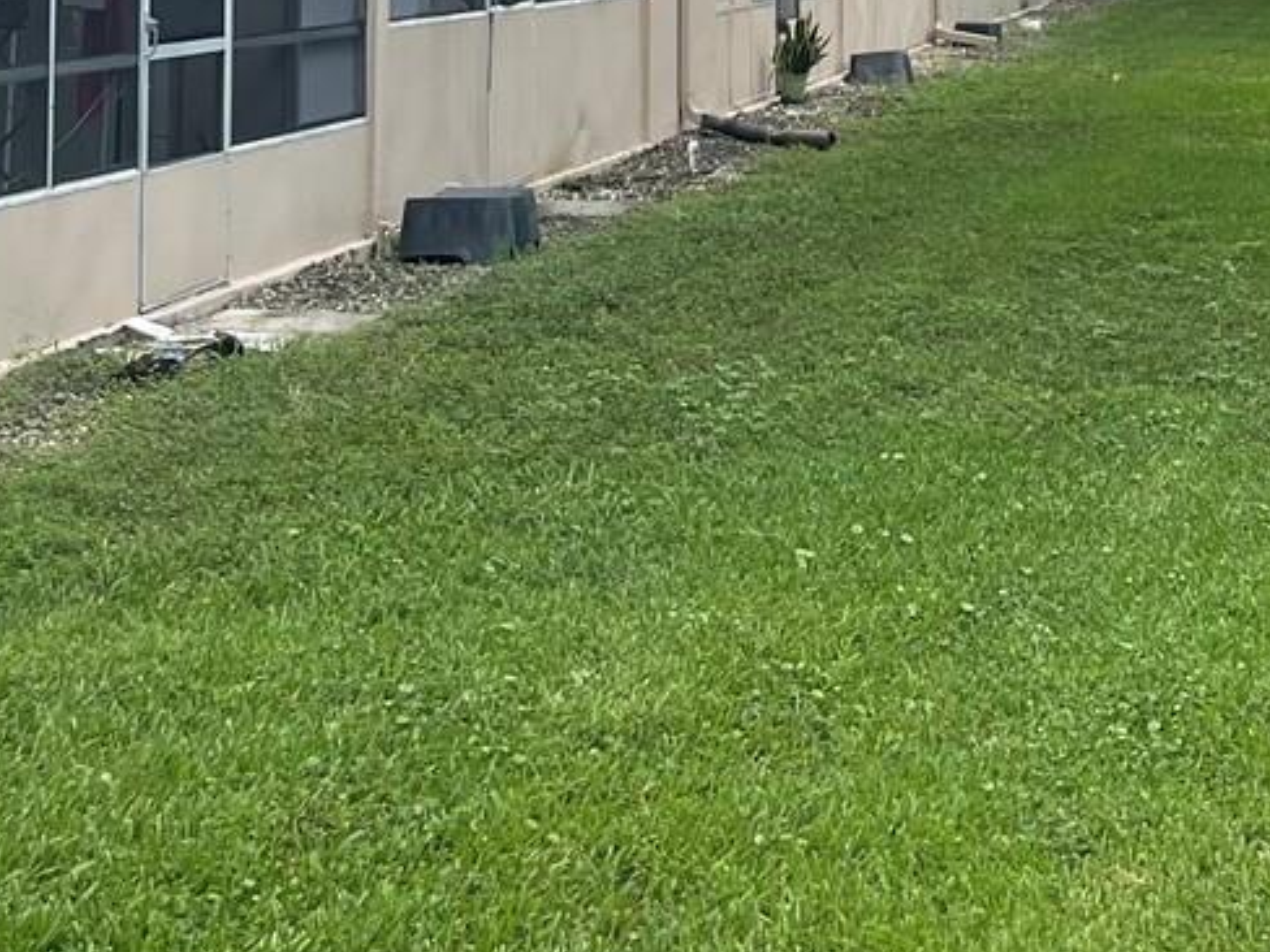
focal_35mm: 82
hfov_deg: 23.6
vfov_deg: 16.1
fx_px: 3008
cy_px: -577
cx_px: 924
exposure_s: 1/1212
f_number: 1.6
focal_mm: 5.1
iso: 32
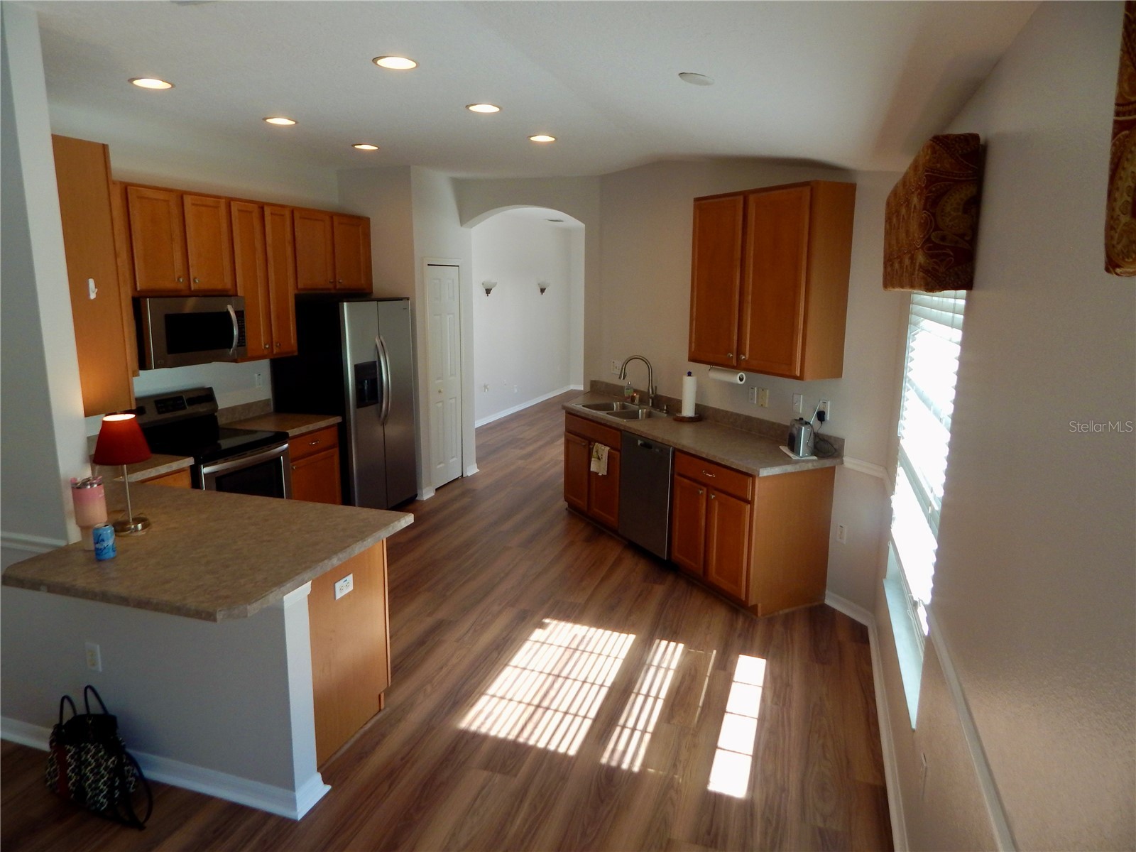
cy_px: 426
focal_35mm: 22
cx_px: 568
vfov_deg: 61.1
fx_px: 722
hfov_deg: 76.4
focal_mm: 4
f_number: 3
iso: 125
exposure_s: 1/100
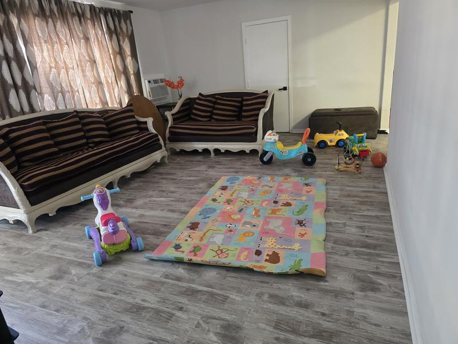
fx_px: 304
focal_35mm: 23
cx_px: 229
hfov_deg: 73.9
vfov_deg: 58.9
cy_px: 172
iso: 640
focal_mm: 6.3
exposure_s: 1/60
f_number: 1.7
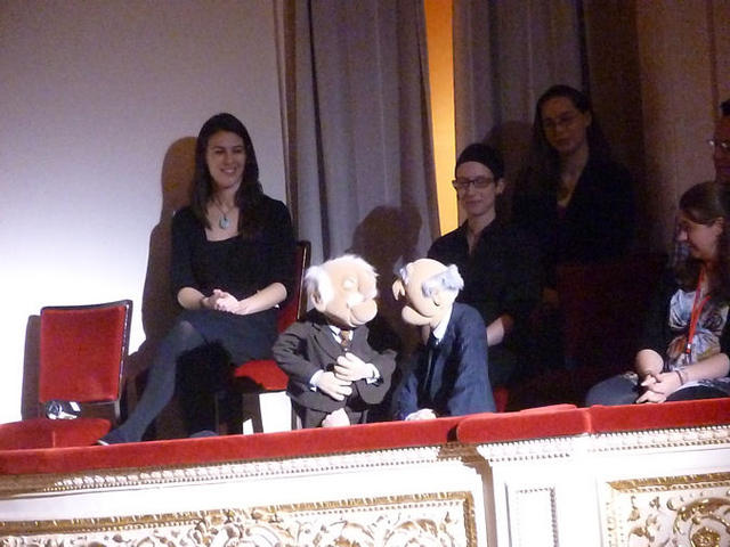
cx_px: 365
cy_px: 274
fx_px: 8098
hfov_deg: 5.2
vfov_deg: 3.9
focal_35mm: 384
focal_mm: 68.8
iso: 4000
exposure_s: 1/15
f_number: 5.9
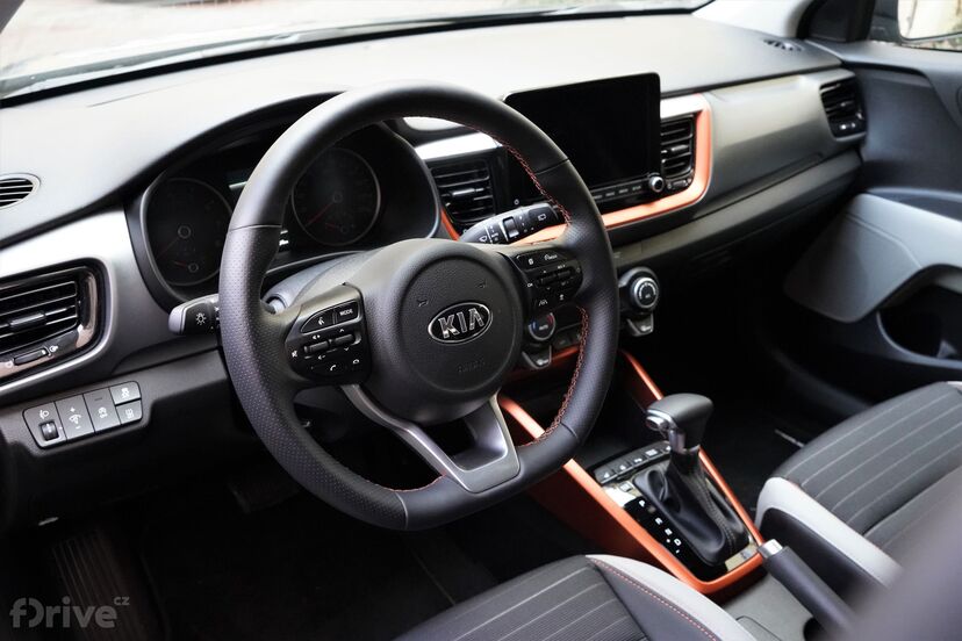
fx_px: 908
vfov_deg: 38.9
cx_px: 481
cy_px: 320
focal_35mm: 34
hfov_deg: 55.8
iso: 12800
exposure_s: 1/200
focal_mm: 34
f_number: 6.3
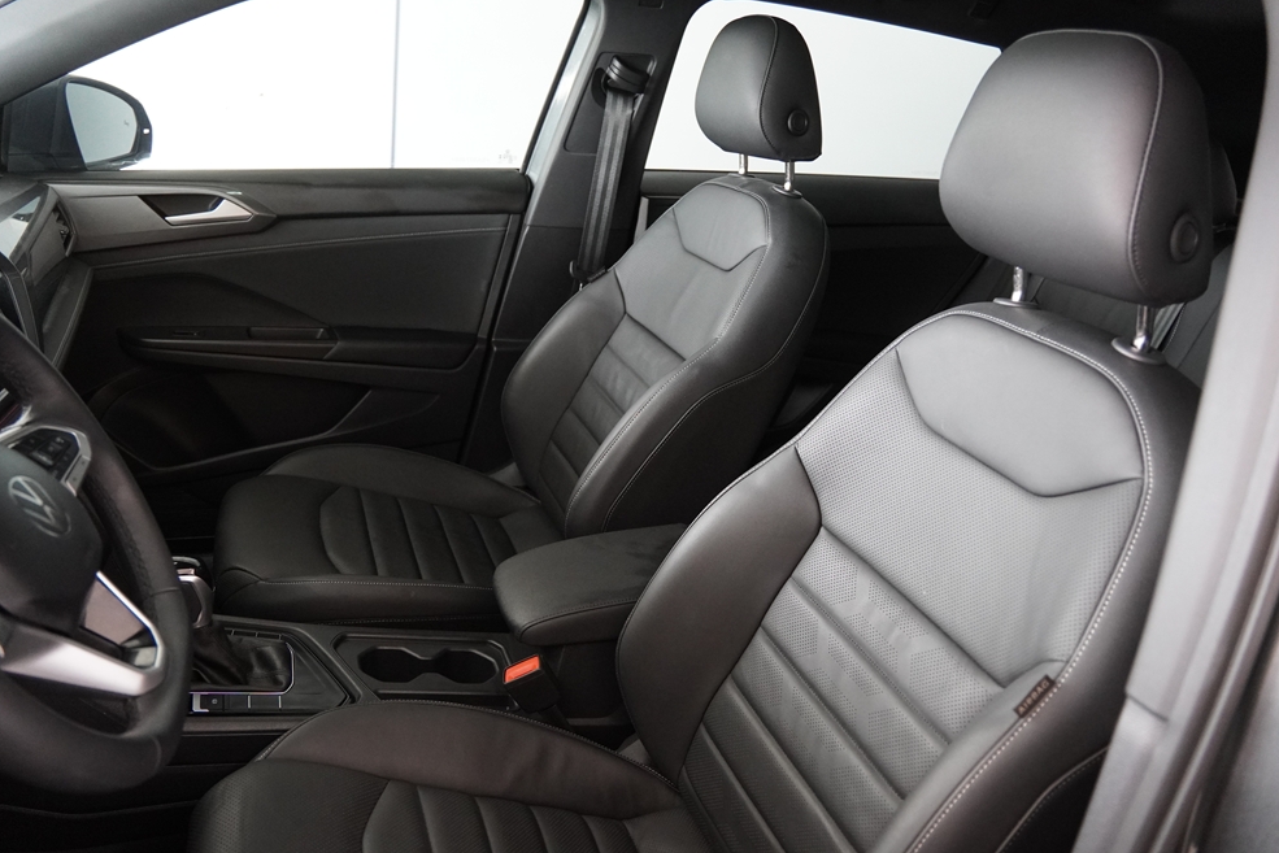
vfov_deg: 48.7
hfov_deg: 68.3
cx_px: 653
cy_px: 439
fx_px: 942
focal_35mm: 27
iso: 2500
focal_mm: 17
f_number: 2.8
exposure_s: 1/160
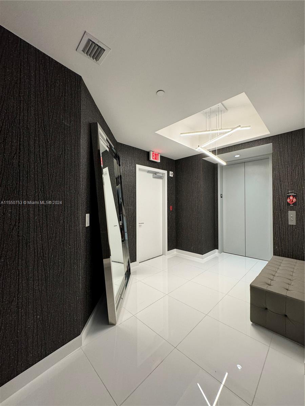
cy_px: 203
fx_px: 164
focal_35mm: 14
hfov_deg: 85.7
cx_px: 152
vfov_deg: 102.1
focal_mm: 2.22
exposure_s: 1/120
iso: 200
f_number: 2.2
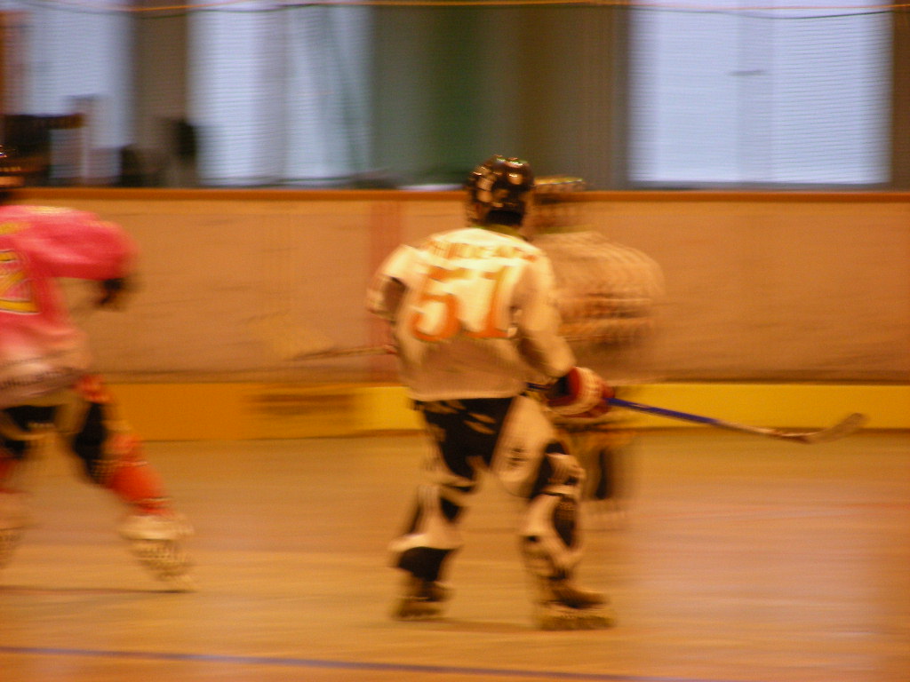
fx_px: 9990
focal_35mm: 380
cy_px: 341
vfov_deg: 3.9
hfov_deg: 5.2
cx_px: 455
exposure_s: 1/30
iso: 200
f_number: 3.5
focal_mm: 63.3
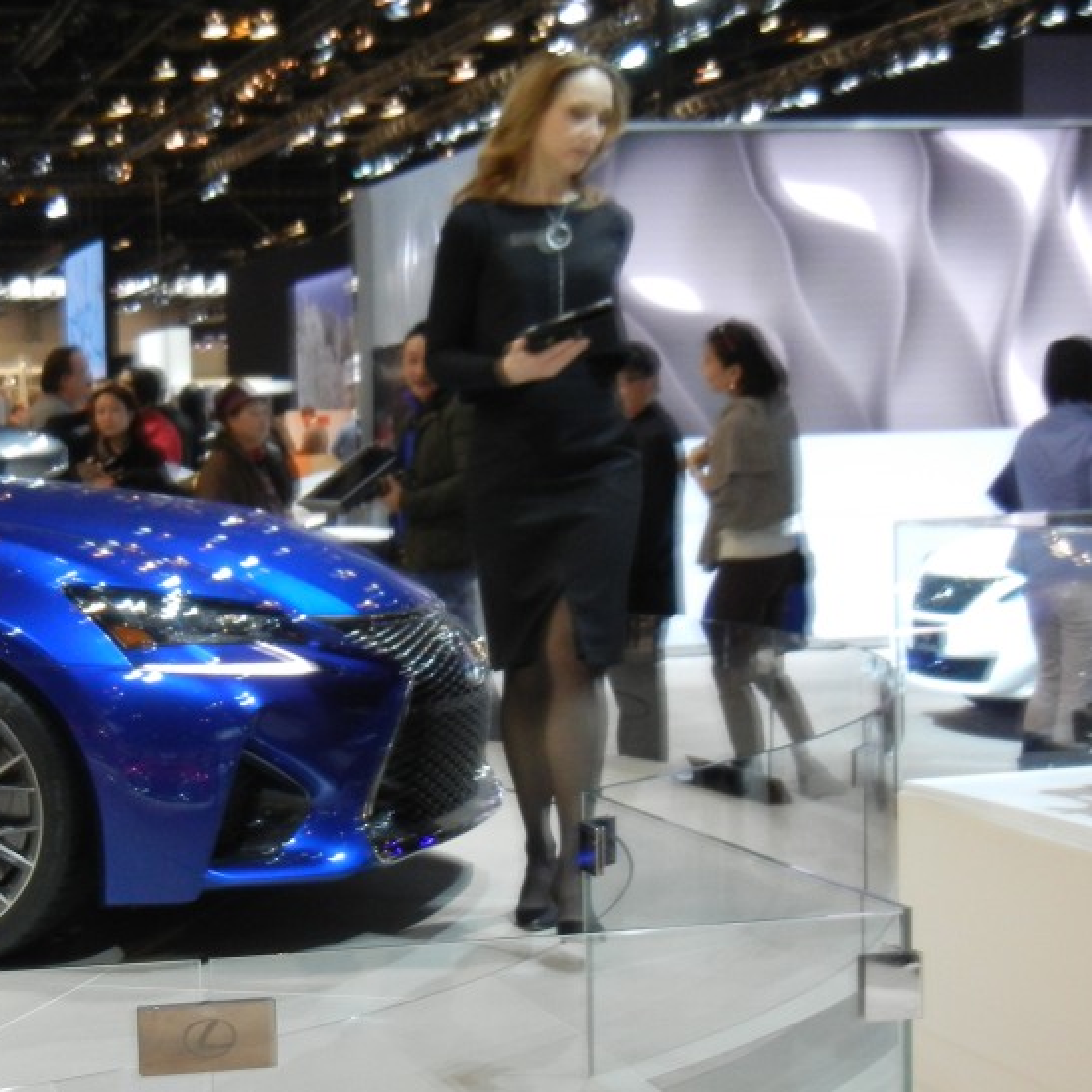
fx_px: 2641
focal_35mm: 74
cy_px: 661
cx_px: 177
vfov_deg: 23.3
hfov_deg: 22.9
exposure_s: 1/60
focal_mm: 8.1
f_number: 3.8
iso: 397
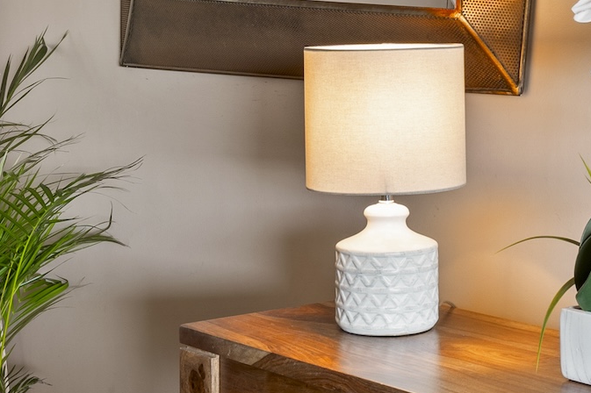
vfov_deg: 14.9
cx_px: 476
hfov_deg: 22.1
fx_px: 1493
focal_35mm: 91
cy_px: 41
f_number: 8
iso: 100
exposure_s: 1.6
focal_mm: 17
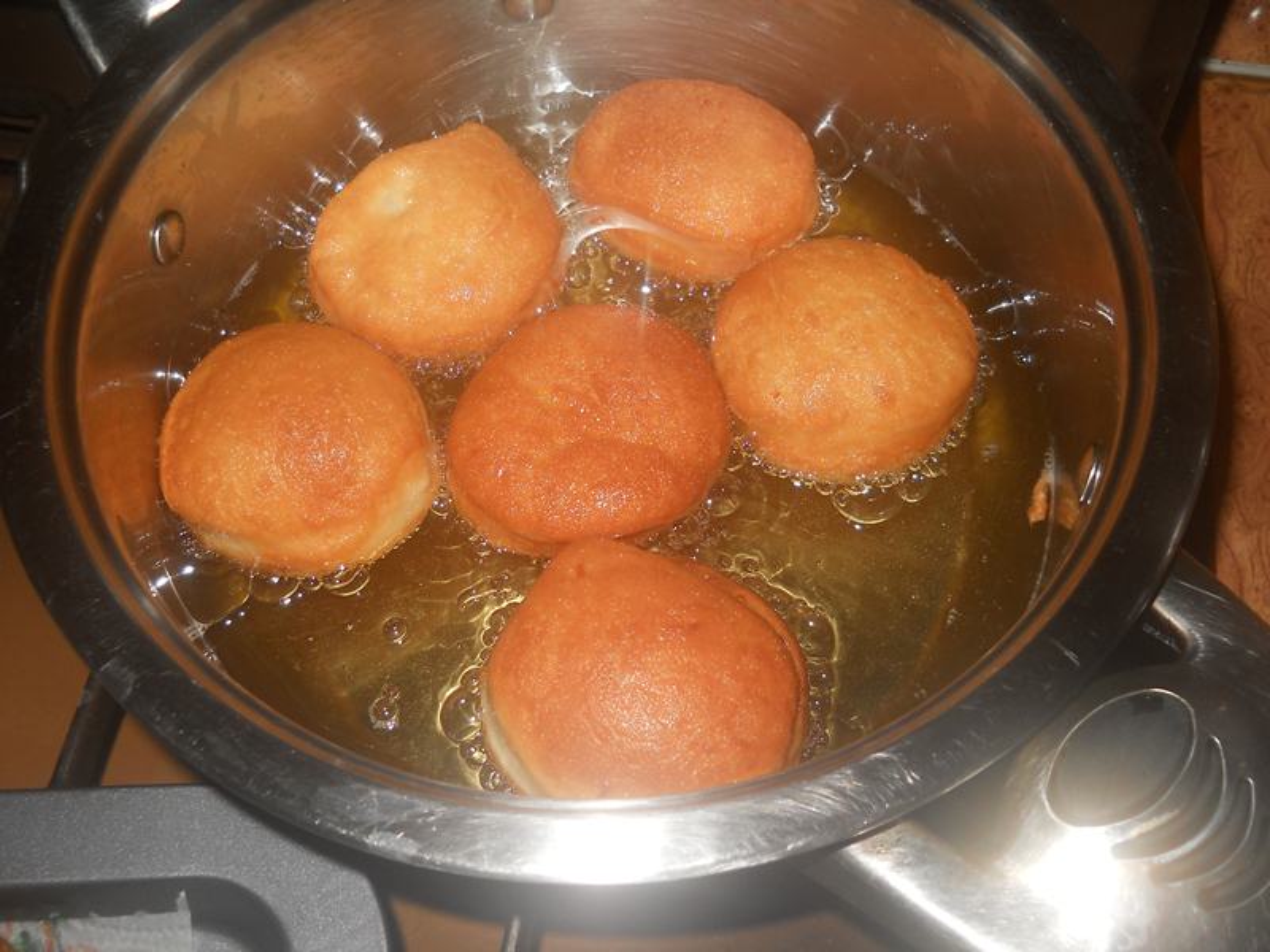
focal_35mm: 41
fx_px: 1504
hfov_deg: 45.8
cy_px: 476
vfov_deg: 35.1
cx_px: 635
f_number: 5.5
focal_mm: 6.72
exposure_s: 1/30
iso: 80
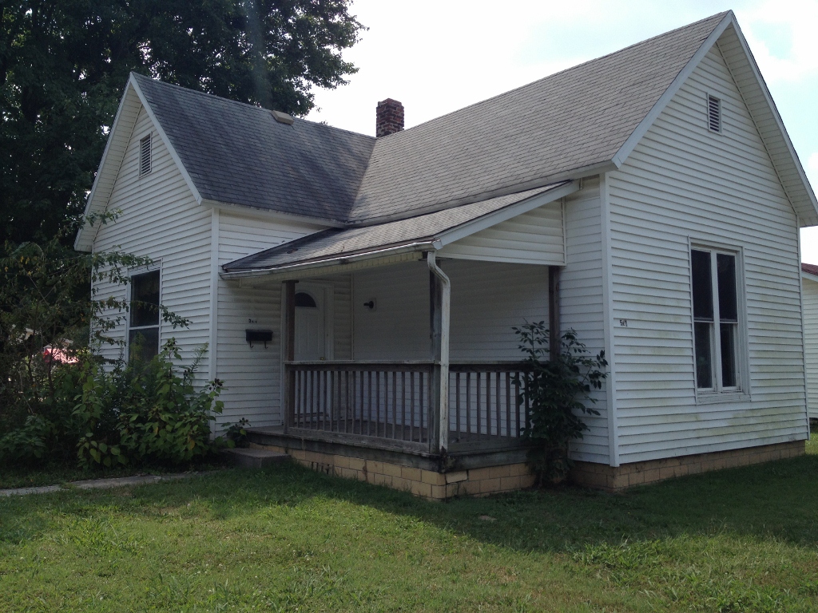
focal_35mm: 35
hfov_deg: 52.6
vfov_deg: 40.7
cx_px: 409
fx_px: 827
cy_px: 306
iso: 50
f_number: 2.4
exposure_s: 1/1022
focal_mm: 4.28
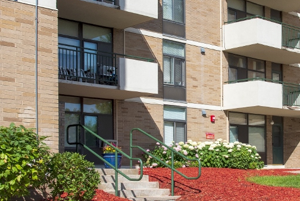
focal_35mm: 63
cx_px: 187
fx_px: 525
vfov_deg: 21.5
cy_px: 65
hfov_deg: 31.7
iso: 200
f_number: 11
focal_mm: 31
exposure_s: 1/500
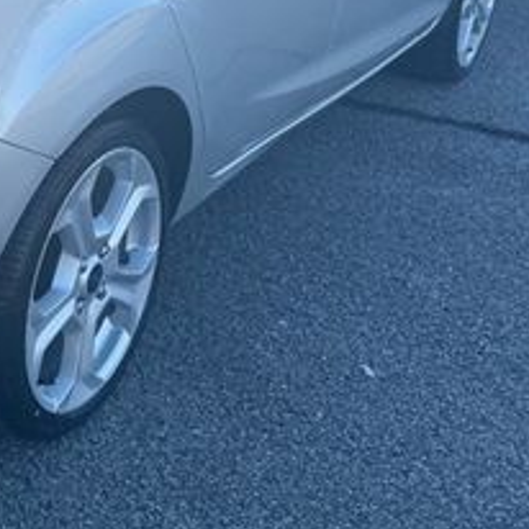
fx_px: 1141
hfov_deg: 23.1
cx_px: -164
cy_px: 90
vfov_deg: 25.6
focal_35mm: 66
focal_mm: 6.76
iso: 80
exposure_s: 1/1059
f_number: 1.78
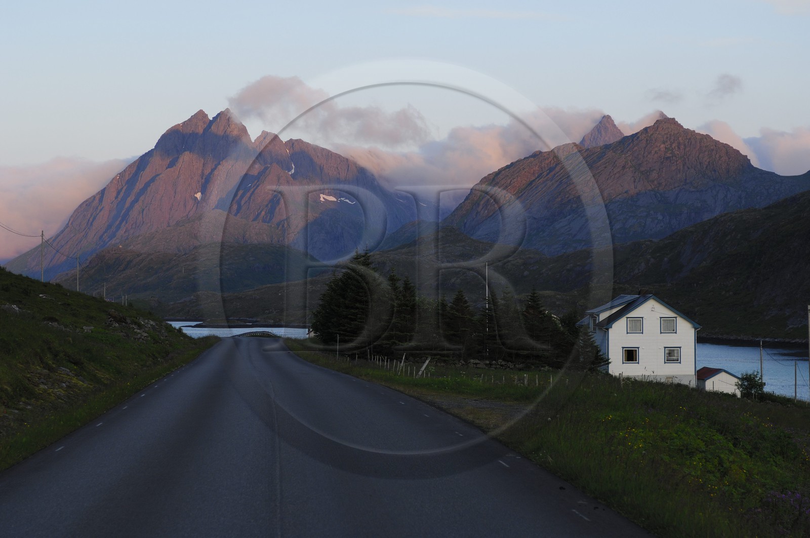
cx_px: 405
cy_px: 269
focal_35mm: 75
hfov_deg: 27.0
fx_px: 1685
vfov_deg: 18.1
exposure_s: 1/125
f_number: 4
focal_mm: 50
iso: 100
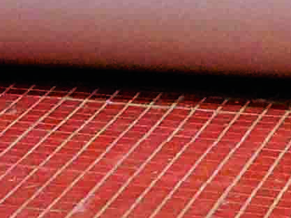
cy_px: -499
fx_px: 2170
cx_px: -95
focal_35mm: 258
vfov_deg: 5.3
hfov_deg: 7.6
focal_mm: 4.13
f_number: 2.4
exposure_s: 1/120
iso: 100
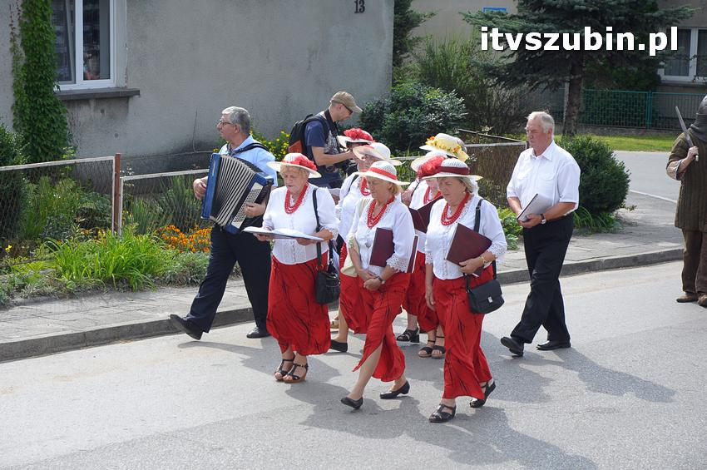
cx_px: 354
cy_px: 235
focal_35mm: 105
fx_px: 2060
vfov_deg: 13.0
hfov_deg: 19.5
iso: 640
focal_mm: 70
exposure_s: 1/1000
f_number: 8
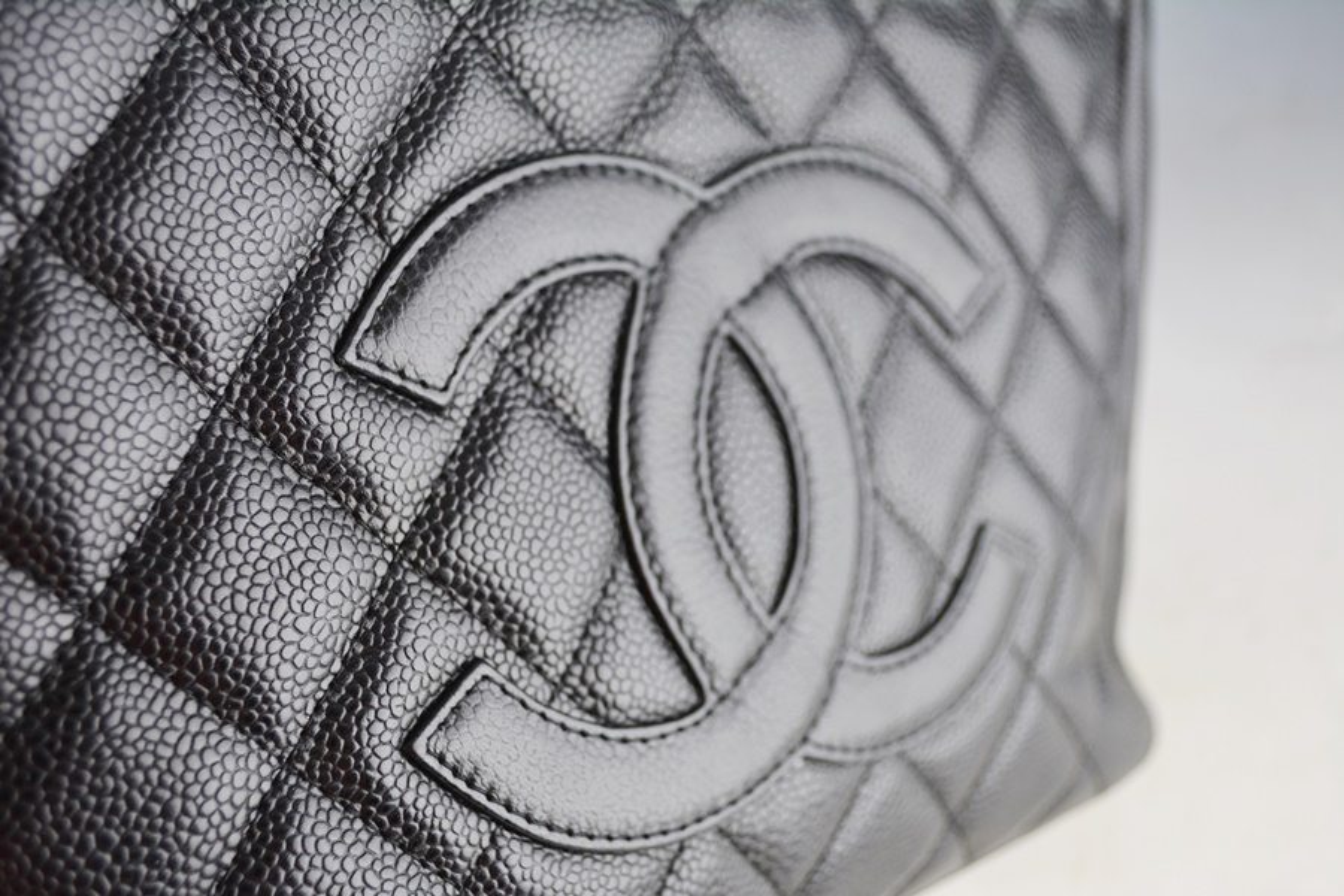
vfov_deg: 28.1
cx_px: 672
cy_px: 448
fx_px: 1792
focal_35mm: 48
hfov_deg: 41.1
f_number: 4.8
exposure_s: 1/60
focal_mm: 32
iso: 400
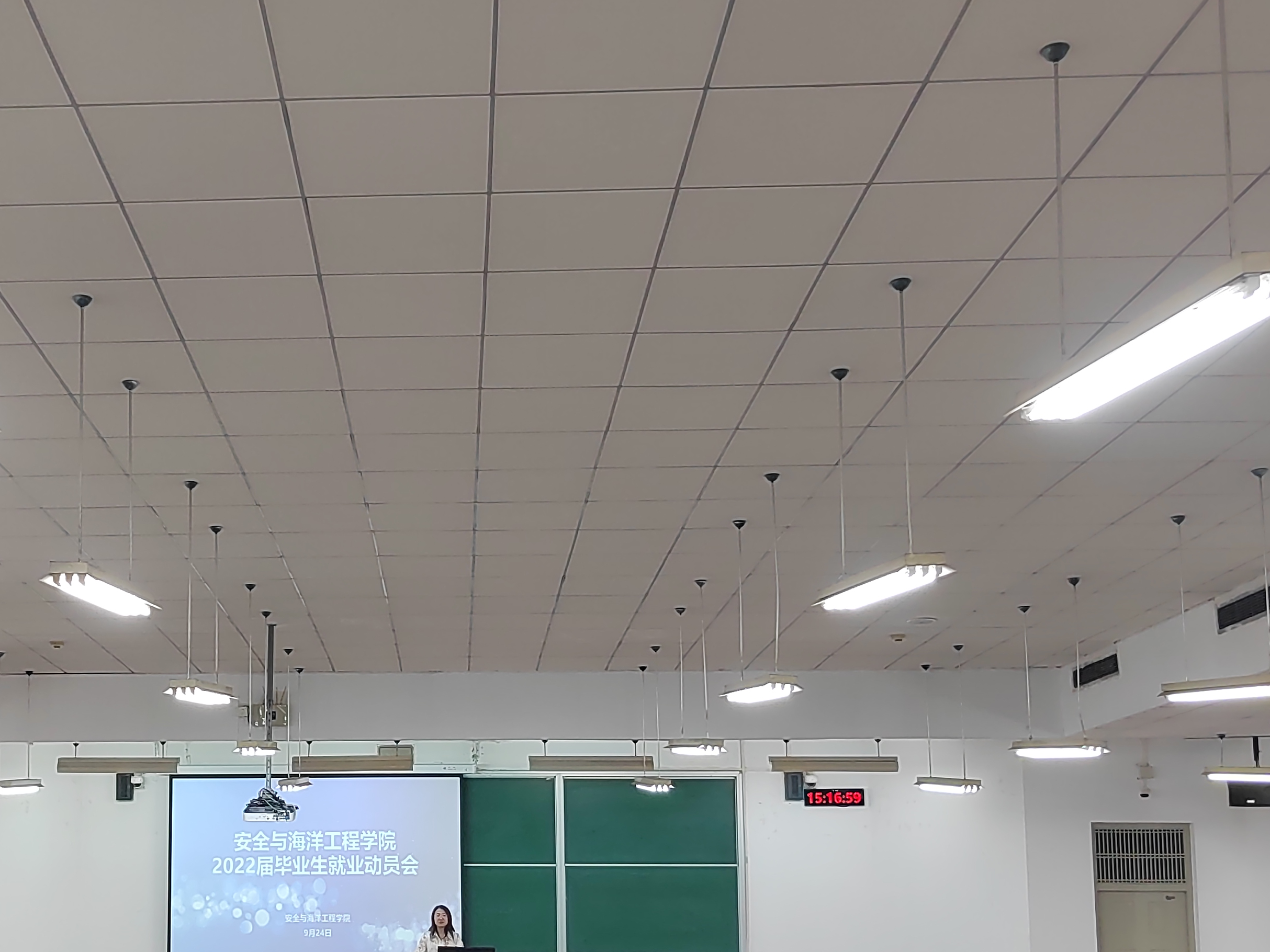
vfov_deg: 38.4
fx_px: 1357
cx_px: 375
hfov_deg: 48.8
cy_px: 609
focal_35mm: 37
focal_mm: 5.52
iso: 453
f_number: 1.9
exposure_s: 1/50
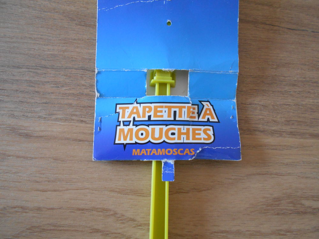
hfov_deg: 67.3
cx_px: 160
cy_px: 120
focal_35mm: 26
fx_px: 240
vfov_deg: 53.1
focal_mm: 4.6
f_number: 3.2
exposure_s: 1/30
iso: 400
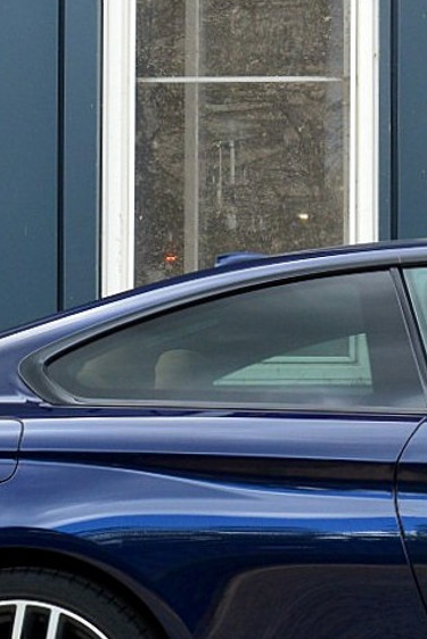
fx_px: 2187
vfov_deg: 16.6
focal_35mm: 123
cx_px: 627
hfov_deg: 10.8
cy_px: 471
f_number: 9
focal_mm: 24
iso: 400
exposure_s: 1/100
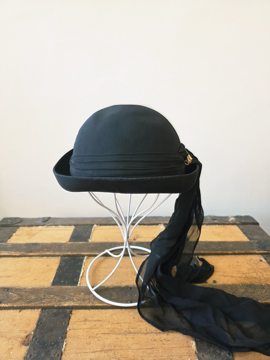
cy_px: 180
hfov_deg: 58.9
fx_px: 239
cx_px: 135
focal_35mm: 23
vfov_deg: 73.9
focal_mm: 6.3
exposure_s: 1/120
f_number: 1.7
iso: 320
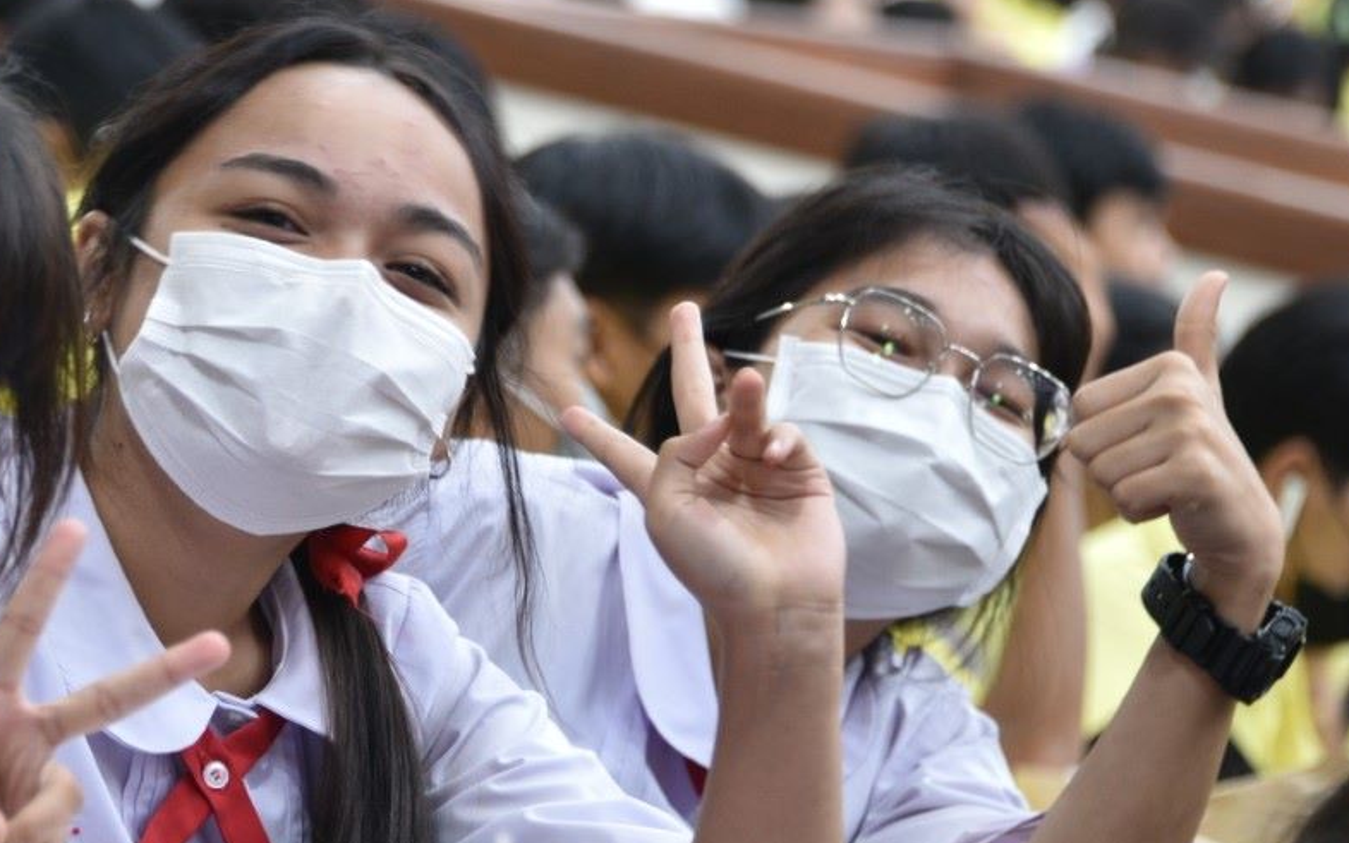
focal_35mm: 336
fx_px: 12351
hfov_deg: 6.2
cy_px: 354
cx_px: 292
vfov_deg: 3.9
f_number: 5.6
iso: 640
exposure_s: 1/15
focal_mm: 160
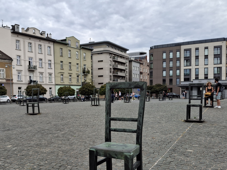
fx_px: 236
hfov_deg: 50.8
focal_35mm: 36
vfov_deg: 39.3
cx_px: 83
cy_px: 109
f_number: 1.8
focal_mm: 4.69
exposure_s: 1/328
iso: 32
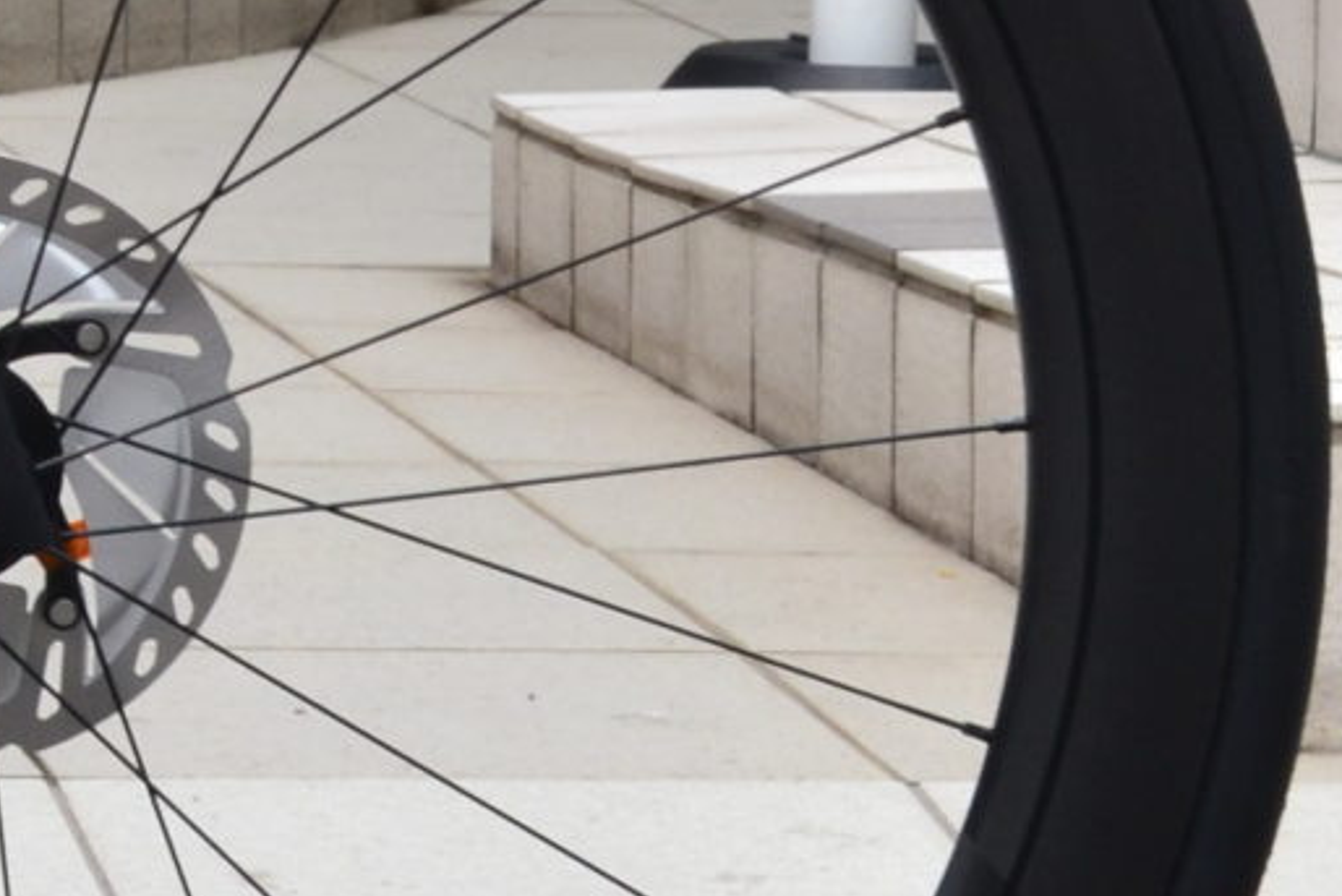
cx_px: -1958
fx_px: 10030
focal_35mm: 269
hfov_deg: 7.2
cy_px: -72
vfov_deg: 5.1
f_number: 9
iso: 400
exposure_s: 1/125
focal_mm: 36
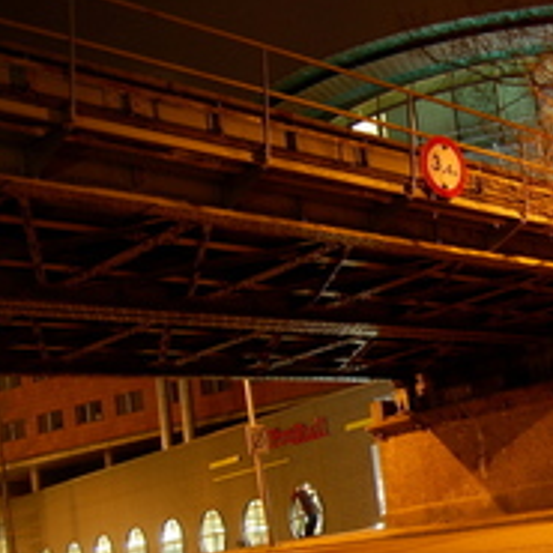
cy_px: 371
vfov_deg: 29.8
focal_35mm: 57
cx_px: 685
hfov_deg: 26.3
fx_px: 1030
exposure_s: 4
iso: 200
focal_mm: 18
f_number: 4
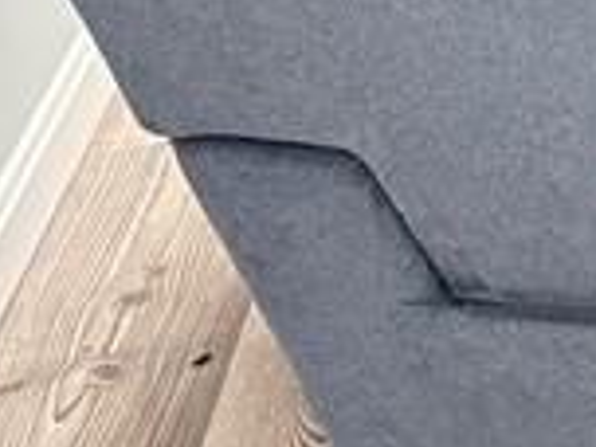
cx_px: 1902
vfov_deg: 7.9
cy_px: -921
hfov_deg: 9.2
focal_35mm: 162
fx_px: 2789
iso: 400
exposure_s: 1/60
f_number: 1.78
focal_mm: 6.76
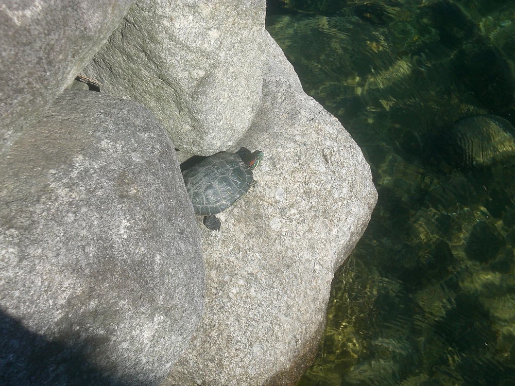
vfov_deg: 19.6
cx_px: 258
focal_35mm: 75
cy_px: 193
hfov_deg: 26.0
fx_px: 1116
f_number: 6.4
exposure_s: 1/250
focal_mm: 12.47
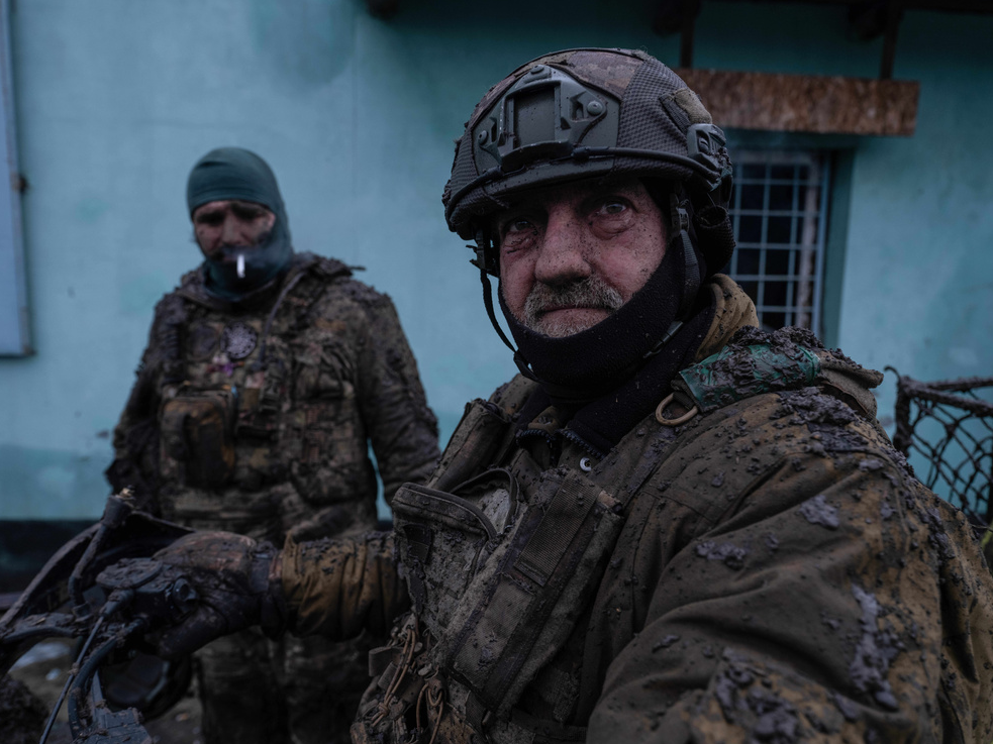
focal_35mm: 25
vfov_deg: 54.9
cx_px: 497
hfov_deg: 69.4
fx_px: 717
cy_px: 386
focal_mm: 30
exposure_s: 1/200
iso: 400
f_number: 5
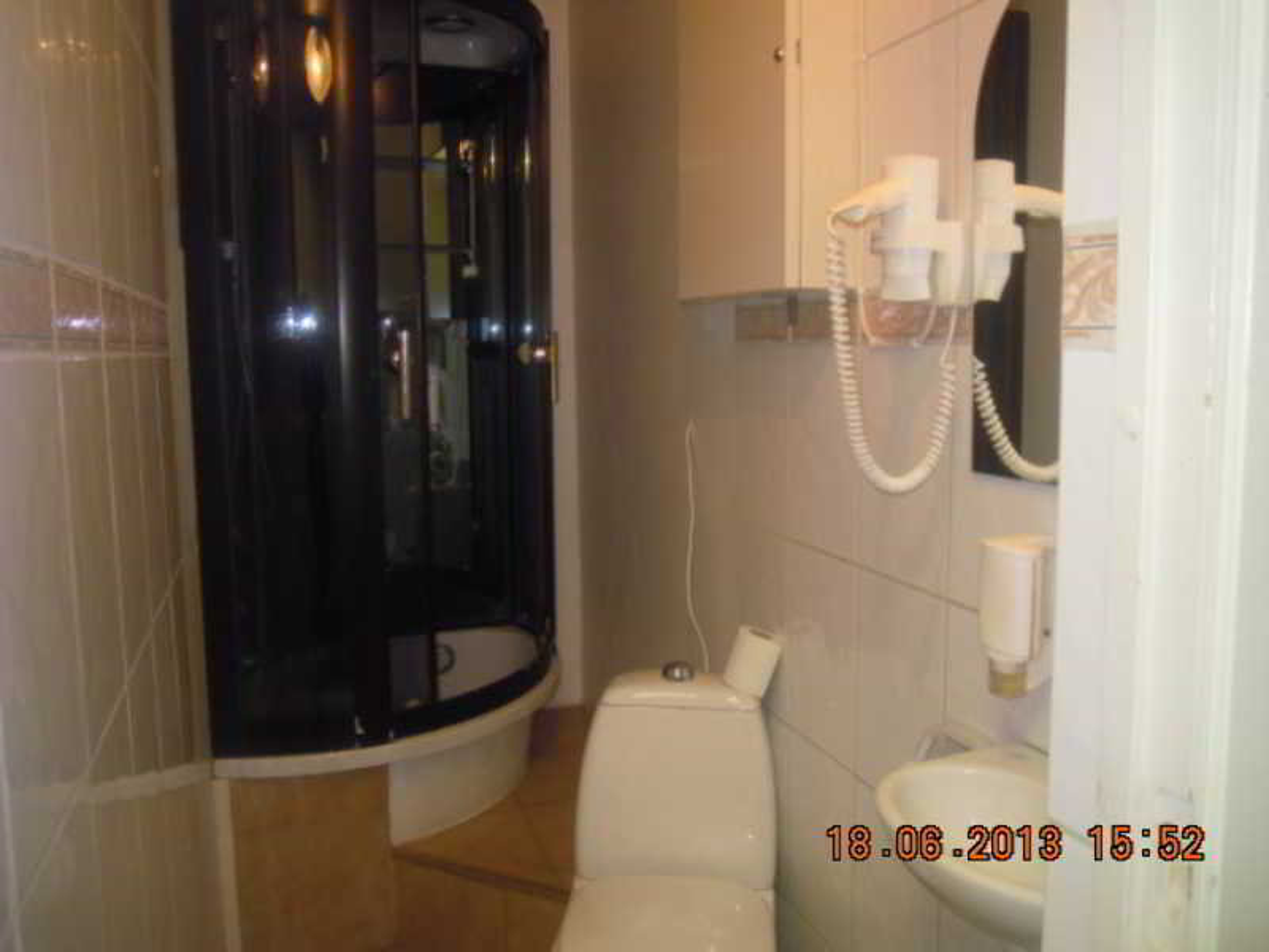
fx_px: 1026
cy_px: 476
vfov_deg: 49.7
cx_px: 634
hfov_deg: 63.4
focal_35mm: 28
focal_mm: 5
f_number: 2.7
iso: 200
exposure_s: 1/25
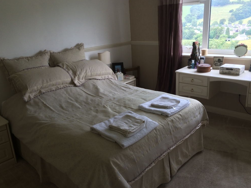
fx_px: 225
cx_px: 124
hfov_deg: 58.4
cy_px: 92
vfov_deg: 45.4
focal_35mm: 31
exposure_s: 1/60
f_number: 2.2
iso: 50
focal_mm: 4.12
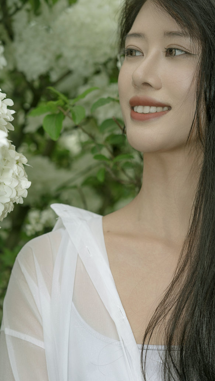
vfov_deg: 31.0
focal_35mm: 68
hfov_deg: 17.6
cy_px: 211
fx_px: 689
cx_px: 163
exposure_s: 1/250
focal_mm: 50
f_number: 4
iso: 250
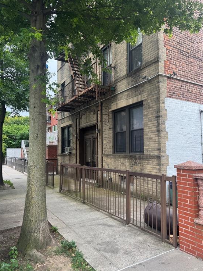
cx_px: 104
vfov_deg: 69.4
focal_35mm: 25
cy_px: 139
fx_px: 195
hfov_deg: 54.9
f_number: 1.78
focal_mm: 6.76
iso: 80
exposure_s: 1/588
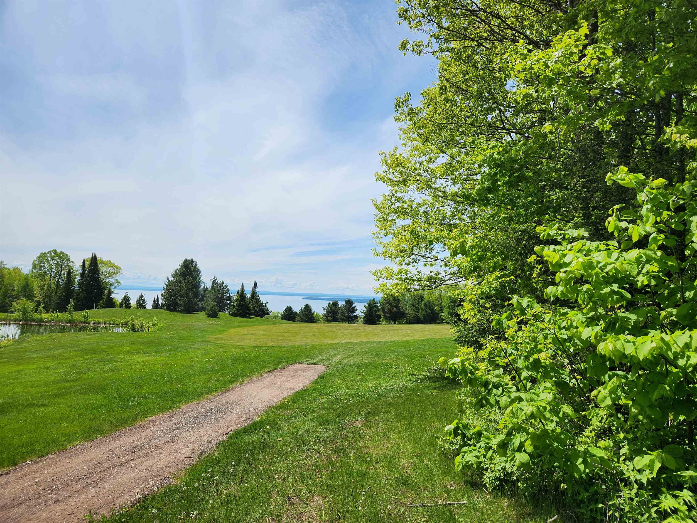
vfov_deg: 58.9
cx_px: 348
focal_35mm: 23
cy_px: 262
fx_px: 463
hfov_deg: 73.9
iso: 20
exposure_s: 1/3238
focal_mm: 5.4
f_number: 1.8
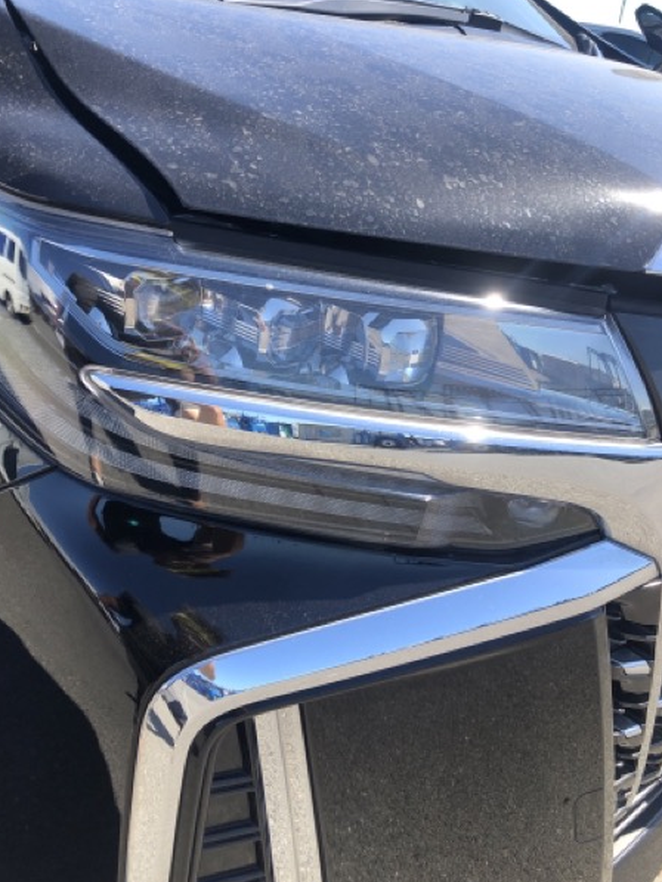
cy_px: 431
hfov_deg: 46.8
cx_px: 313
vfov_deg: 59.9
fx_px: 765
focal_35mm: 30
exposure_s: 1/623
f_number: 1.8
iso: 20
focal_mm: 3.99
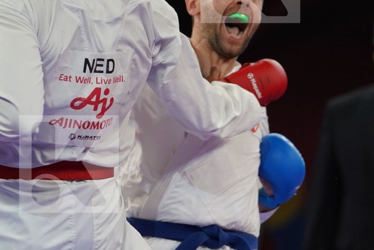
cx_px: 250
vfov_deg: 2.7
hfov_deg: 4.0
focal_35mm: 515
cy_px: 164
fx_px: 5350
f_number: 2.8
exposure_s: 1/1000
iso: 1250
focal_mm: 200
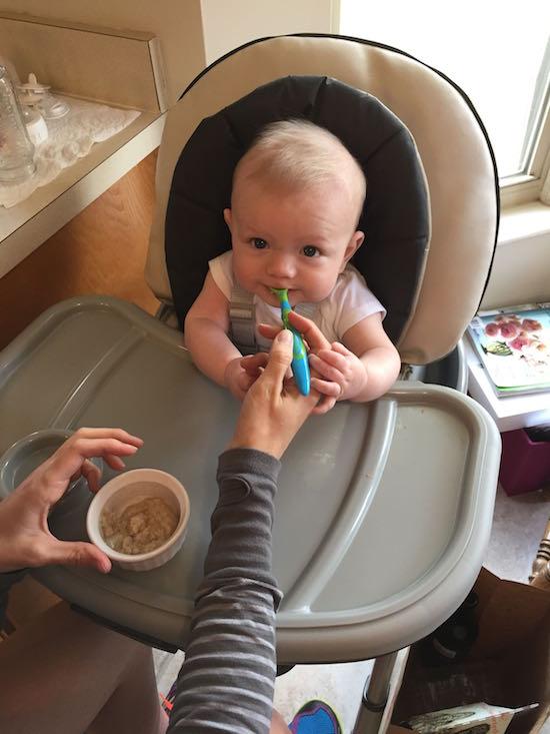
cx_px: 275
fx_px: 614
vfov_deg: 61.7
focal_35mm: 29
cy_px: 367
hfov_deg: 48.2
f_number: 2.2
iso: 50
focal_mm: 4.15
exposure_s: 1/30
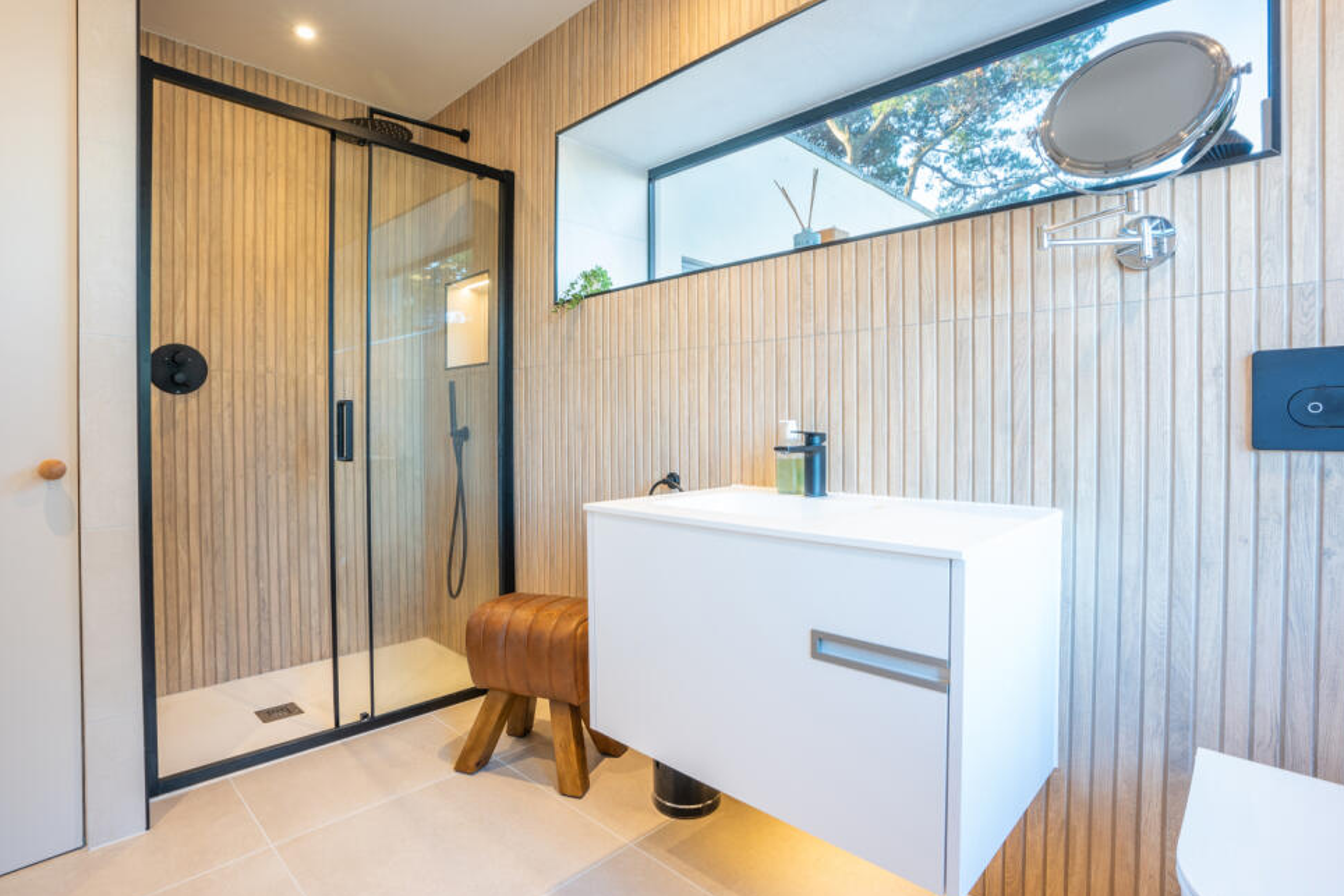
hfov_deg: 93.2
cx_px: 690
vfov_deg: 70.4
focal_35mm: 17
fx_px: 635
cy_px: 431
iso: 250
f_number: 11
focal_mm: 16
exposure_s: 1/10
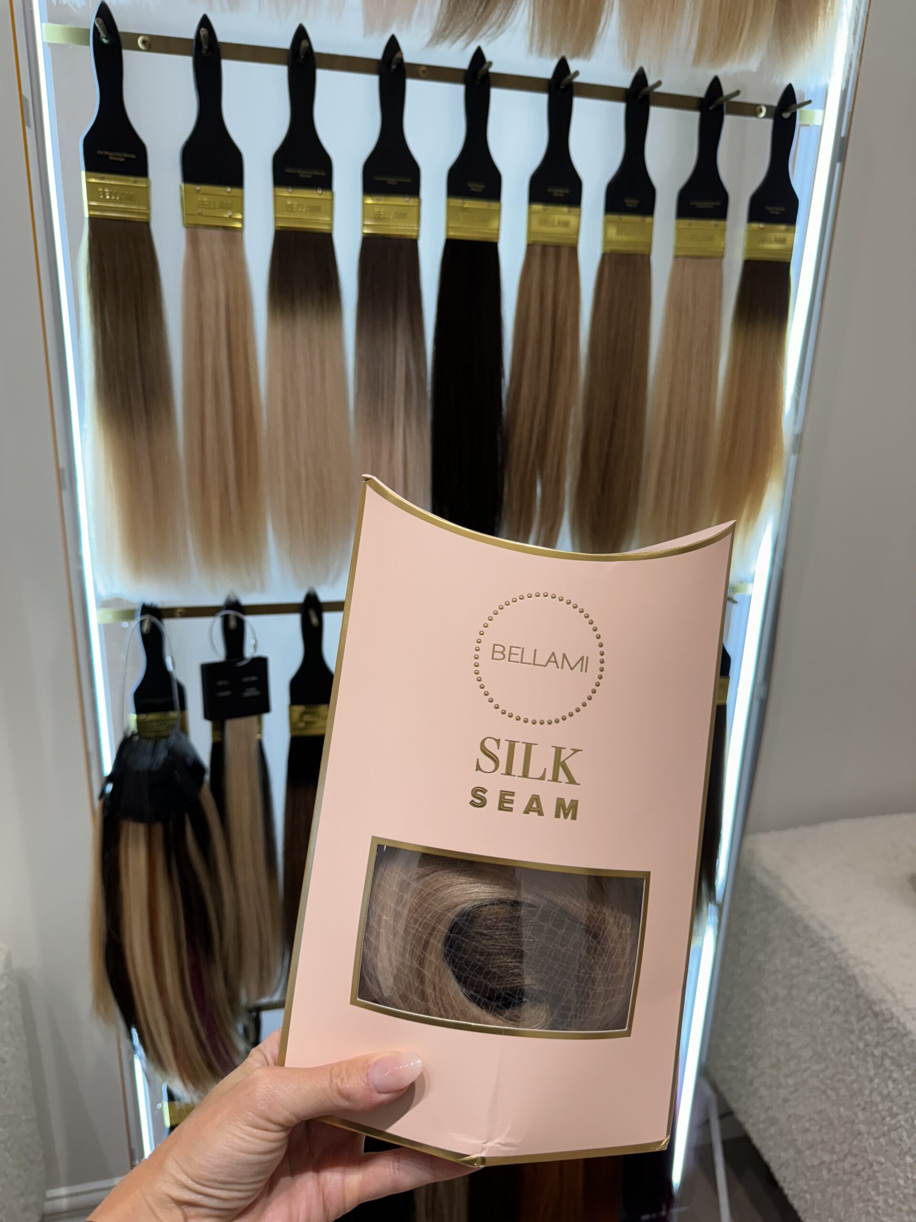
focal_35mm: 24
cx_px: 458
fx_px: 847
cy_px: 611
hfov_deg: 56.8
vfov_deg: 71.6
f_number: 1.78
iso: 100
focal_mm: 6.76
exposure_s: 1/120
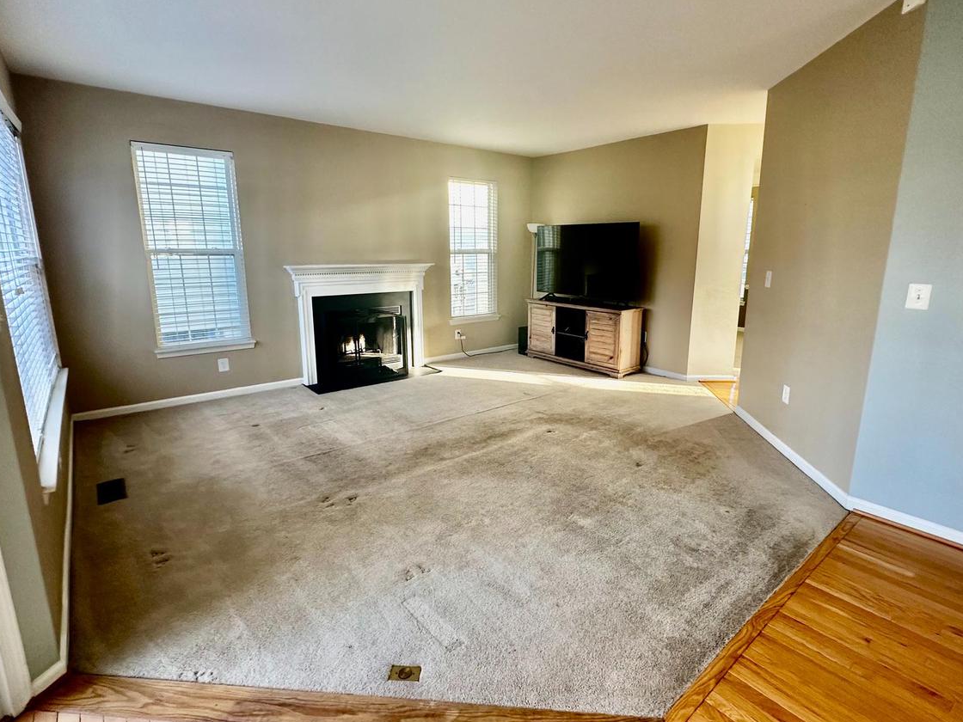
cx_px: 502
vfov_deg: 71.6
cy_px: 352
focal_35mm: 18
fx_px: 501
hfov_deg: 87.7
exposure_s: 1/60
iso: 200
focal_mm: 2.22
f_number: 2.2
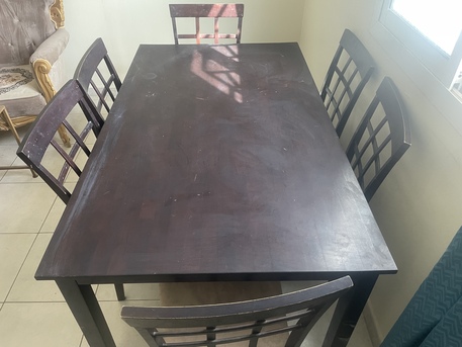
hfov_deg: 67.3
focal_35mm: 26
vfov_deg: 53.1
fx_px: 347
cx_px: 231
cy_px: 174
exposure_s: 1/60
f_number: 1.6
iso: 250
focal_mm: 4.2
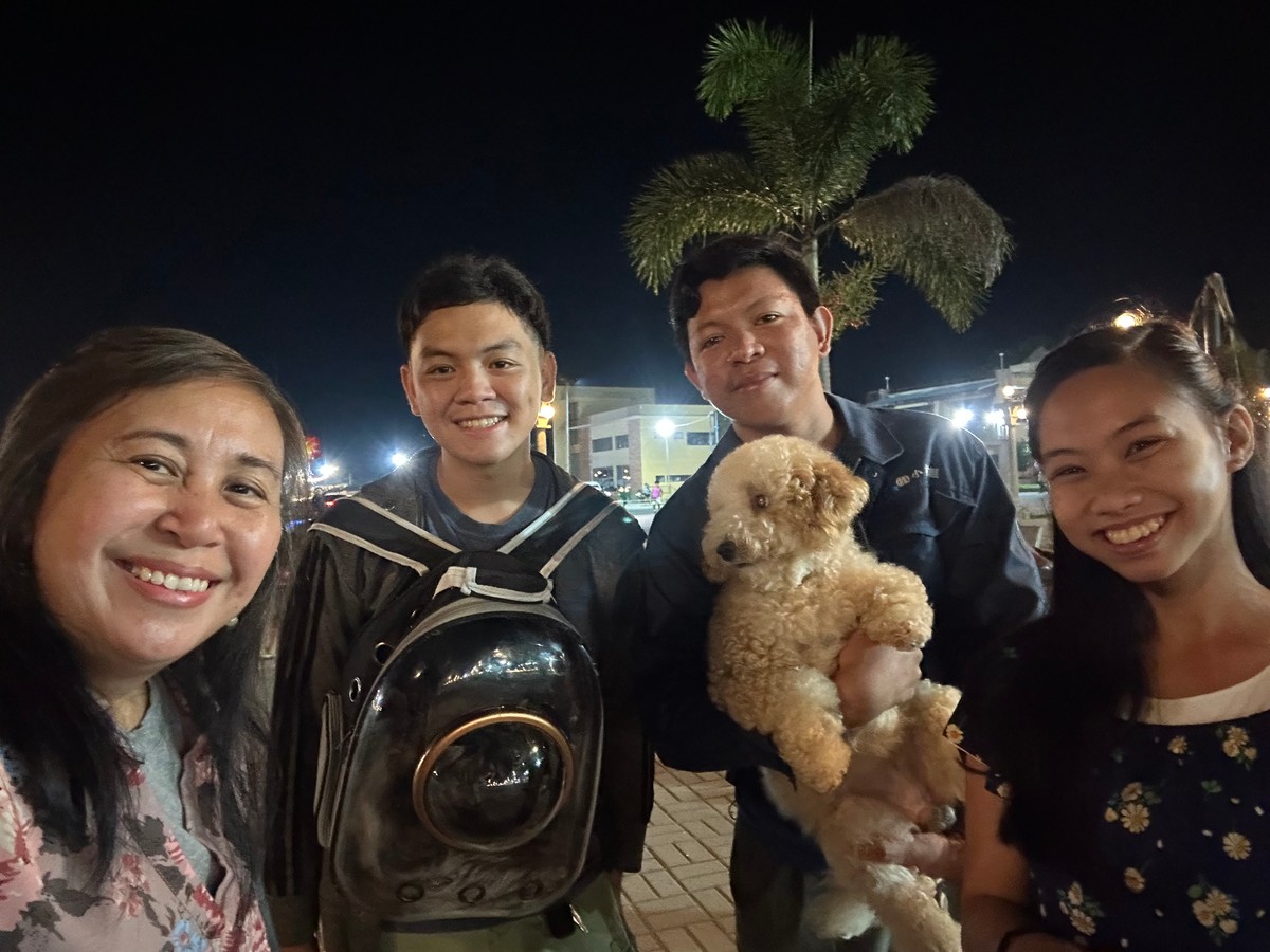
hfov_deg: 73.9
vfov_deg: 58.9
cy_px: 476
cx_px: 635
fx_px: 844
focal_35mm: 23
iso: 640
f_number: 1.9
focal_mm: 2.69
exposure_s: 1/24
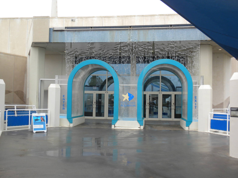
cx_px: 117
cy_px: 91
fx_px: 261
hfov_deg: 49.0
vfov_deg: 37.7
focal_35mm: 38
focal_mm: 6.6
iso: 64
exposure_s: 1/226
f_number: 3.5
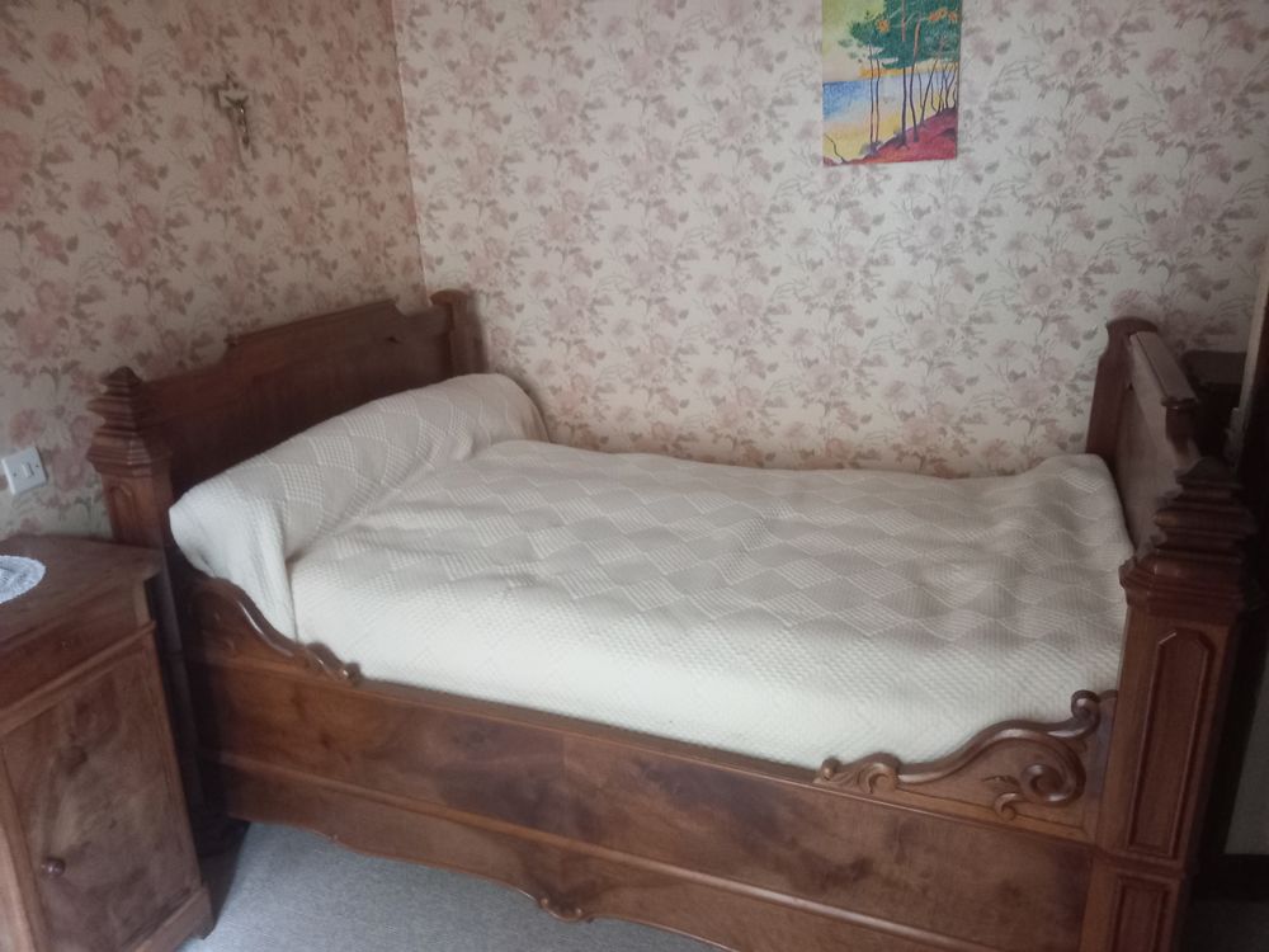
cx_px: 634
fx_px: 990
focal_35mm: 27
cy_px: 476
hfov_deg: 65.3
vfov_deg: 51.4
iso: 1000
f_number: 1.8
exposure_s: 1/14.3
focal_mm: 4
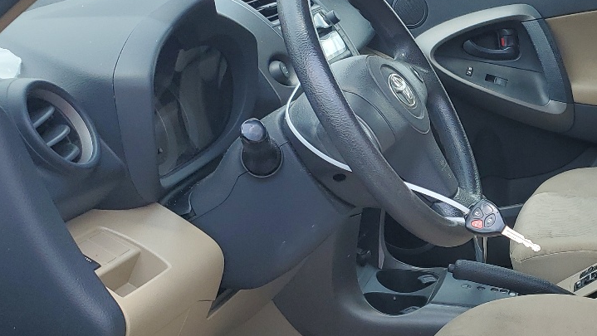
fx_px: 998
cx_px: 567
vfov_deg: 19.0
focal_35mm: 63
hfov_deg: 31.3
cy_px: 246
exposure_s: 1/667
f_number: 1.5
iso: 50
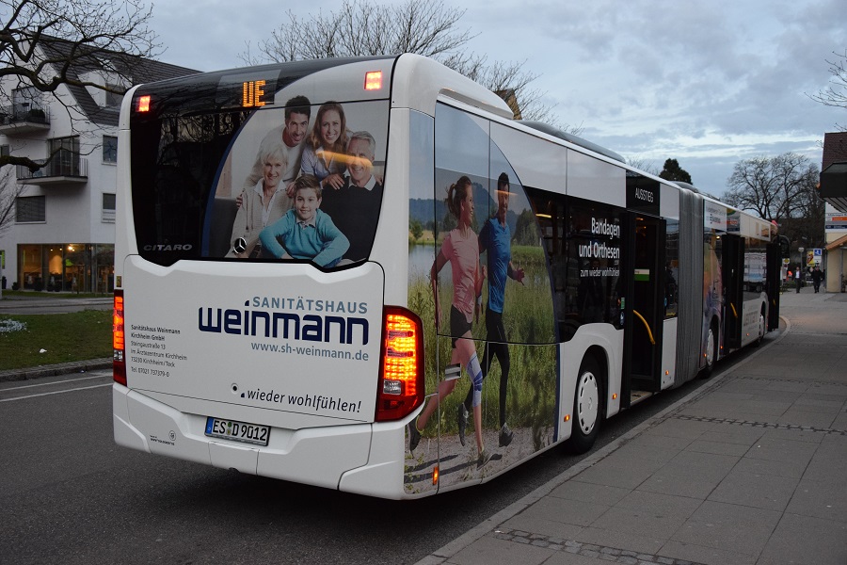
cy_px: 282
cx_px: 424
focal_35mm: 36
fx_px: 847
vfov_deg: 36.9
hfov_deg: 53.1
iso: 2200
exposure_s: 1/500
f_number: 3.8
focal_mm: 24
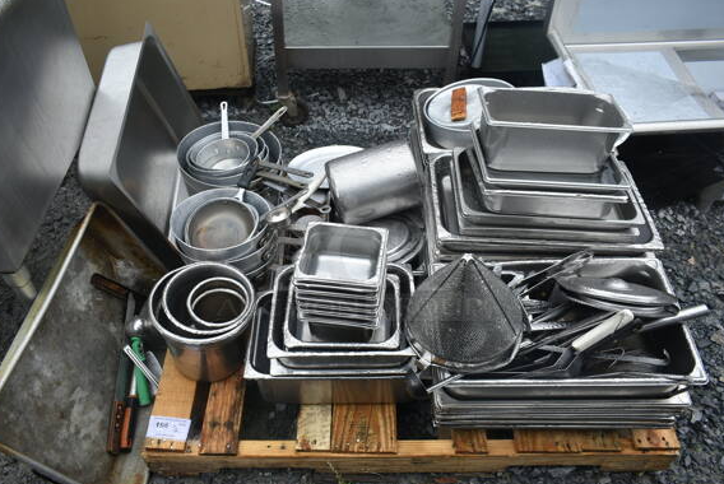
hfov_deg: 63.6
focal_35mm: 29
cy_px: 253
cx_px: 351
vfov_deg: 45.0
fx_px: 584
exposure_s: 1/100
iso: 100
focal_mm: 18
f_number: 5
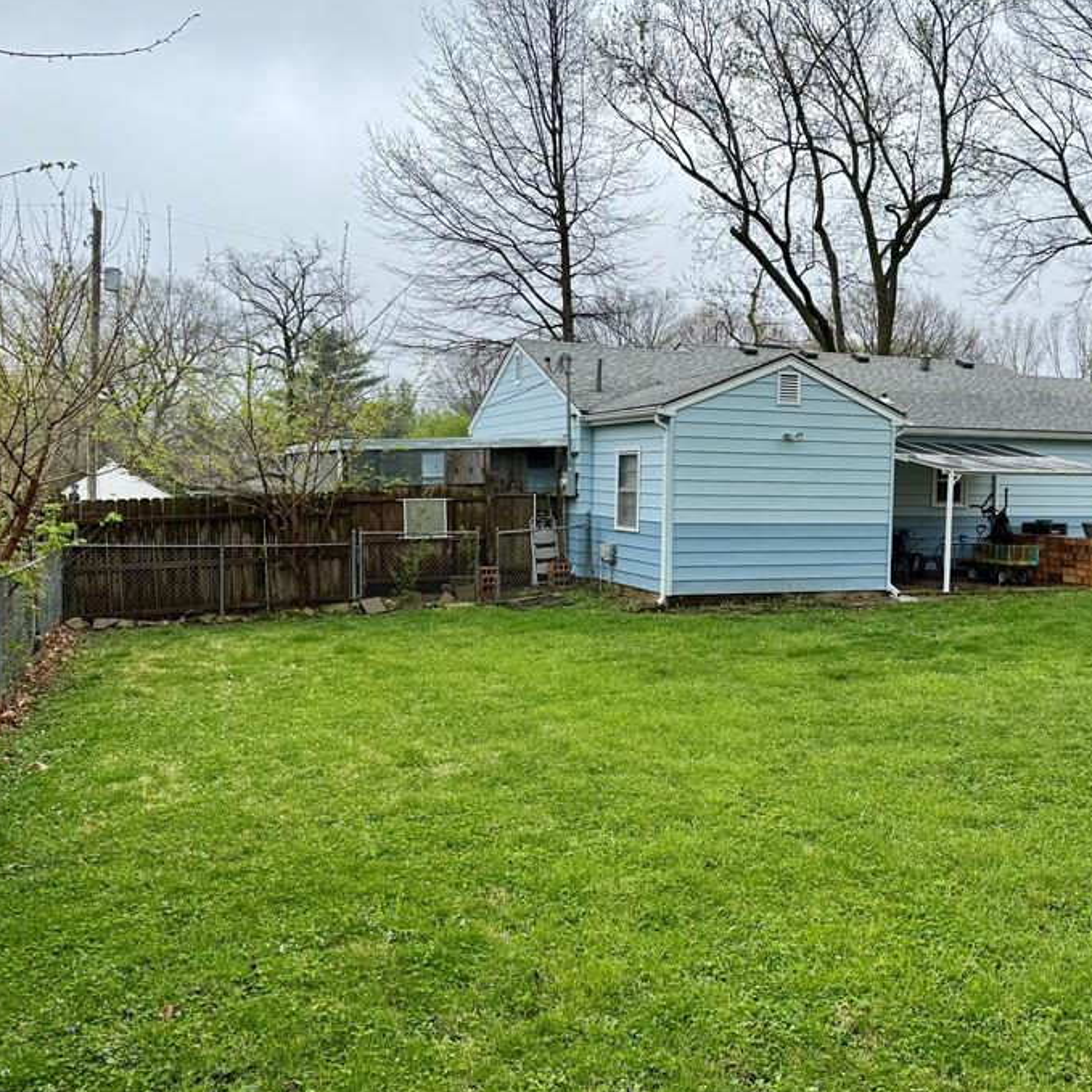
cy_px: 532
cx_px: 679
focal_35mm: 32
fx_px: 1142
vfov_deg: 51.1
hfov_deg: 50.6
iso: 80
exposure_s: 1/2525
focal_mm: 6.76
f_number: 1.78
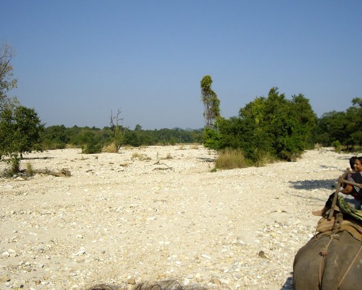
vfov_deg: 37.4
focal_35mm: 40
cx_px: 189
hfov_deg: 45.8
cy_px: 145
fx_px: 429
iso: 100
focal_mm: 6.2
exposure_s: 1/1000
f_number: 4.3
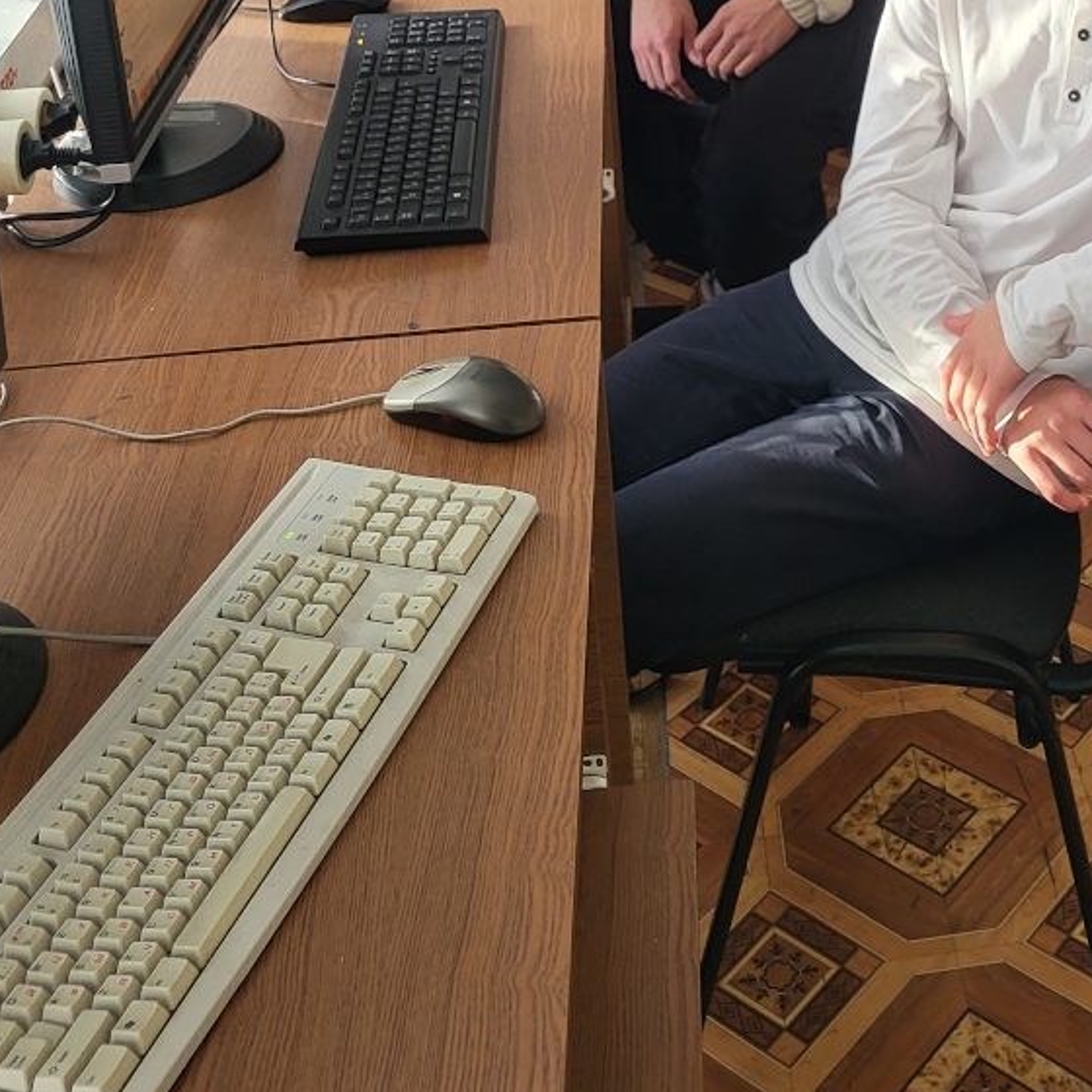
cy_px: -214
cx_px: 844
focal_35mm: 56
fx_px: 1999
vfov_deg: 27.1
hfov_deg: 30.0
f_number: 1.8
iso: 200
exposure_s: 1/50
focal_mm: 5.4
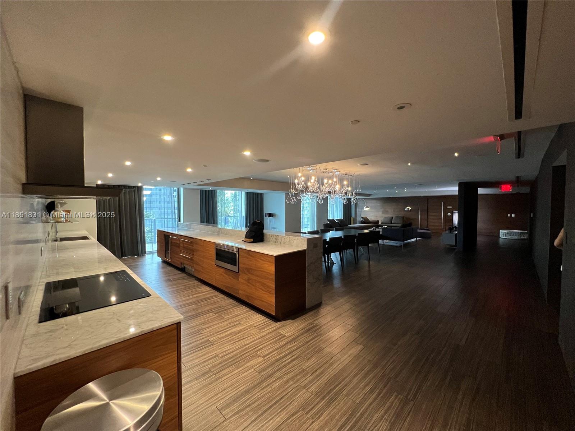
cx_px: 288
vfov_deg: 89.9
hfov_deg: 106.2
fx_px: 216
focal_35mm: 13
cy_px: 216
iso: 400
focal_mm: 1.57
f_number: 1.8
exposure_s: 1/60
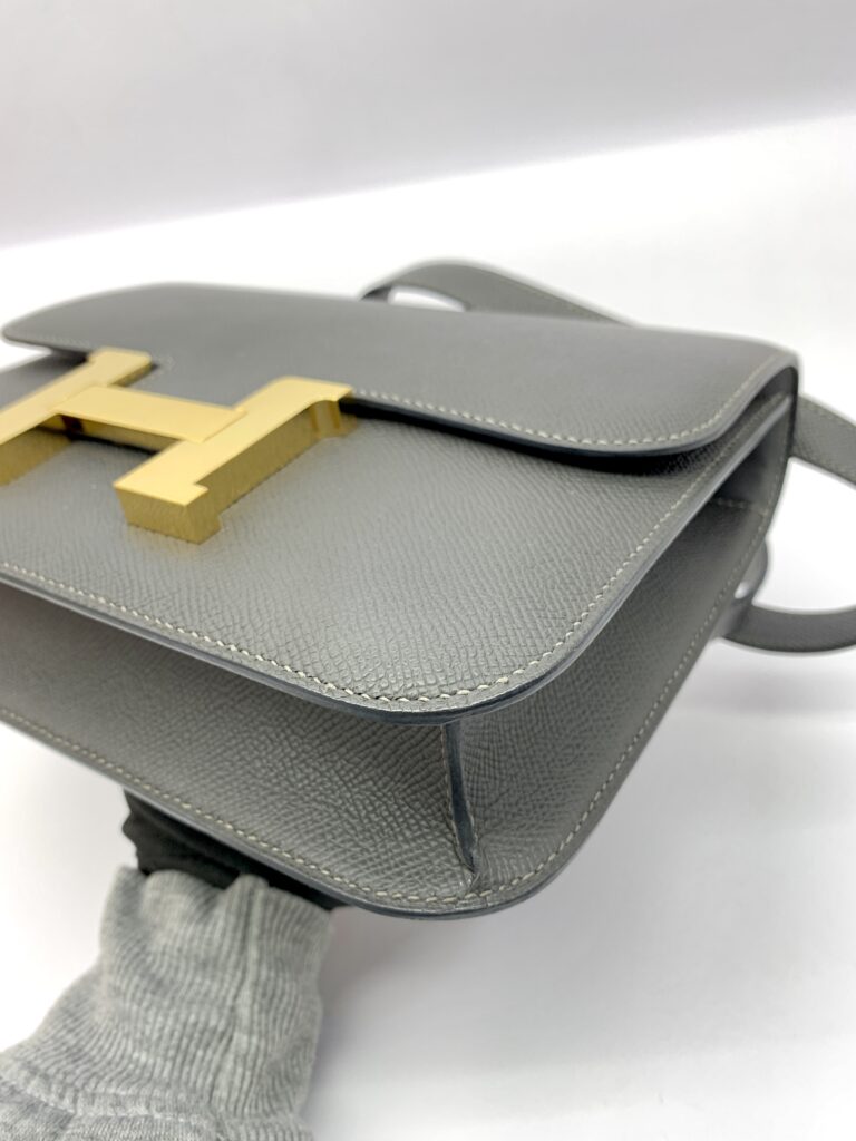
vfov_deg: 67.3
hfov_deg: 53.1
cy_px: 570
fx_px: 857
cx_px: 428
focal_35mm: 26
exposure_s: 1/50
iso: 50
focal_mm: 4.25
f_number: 1.8
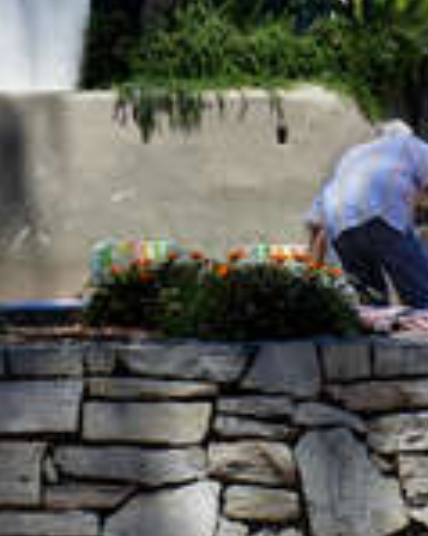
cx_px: 198
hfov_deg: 11.3
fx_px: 2156
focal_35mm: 136
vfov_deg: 13.6
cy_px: -165
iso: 100
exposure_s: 1/200
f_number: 7.1
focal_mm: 18
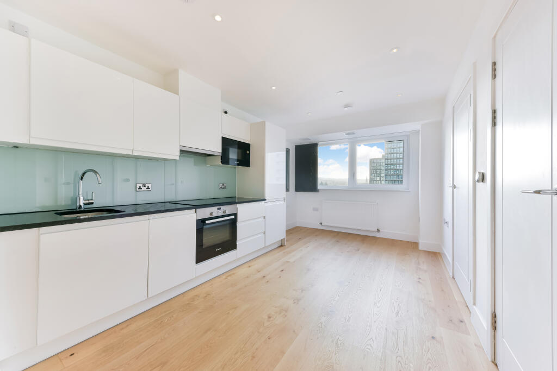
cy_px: 186
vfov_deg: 85.4
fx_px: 201
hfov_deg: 108.3
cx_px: 278
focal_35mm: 13
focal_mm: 13
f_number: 16
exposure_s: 1/4
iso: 200
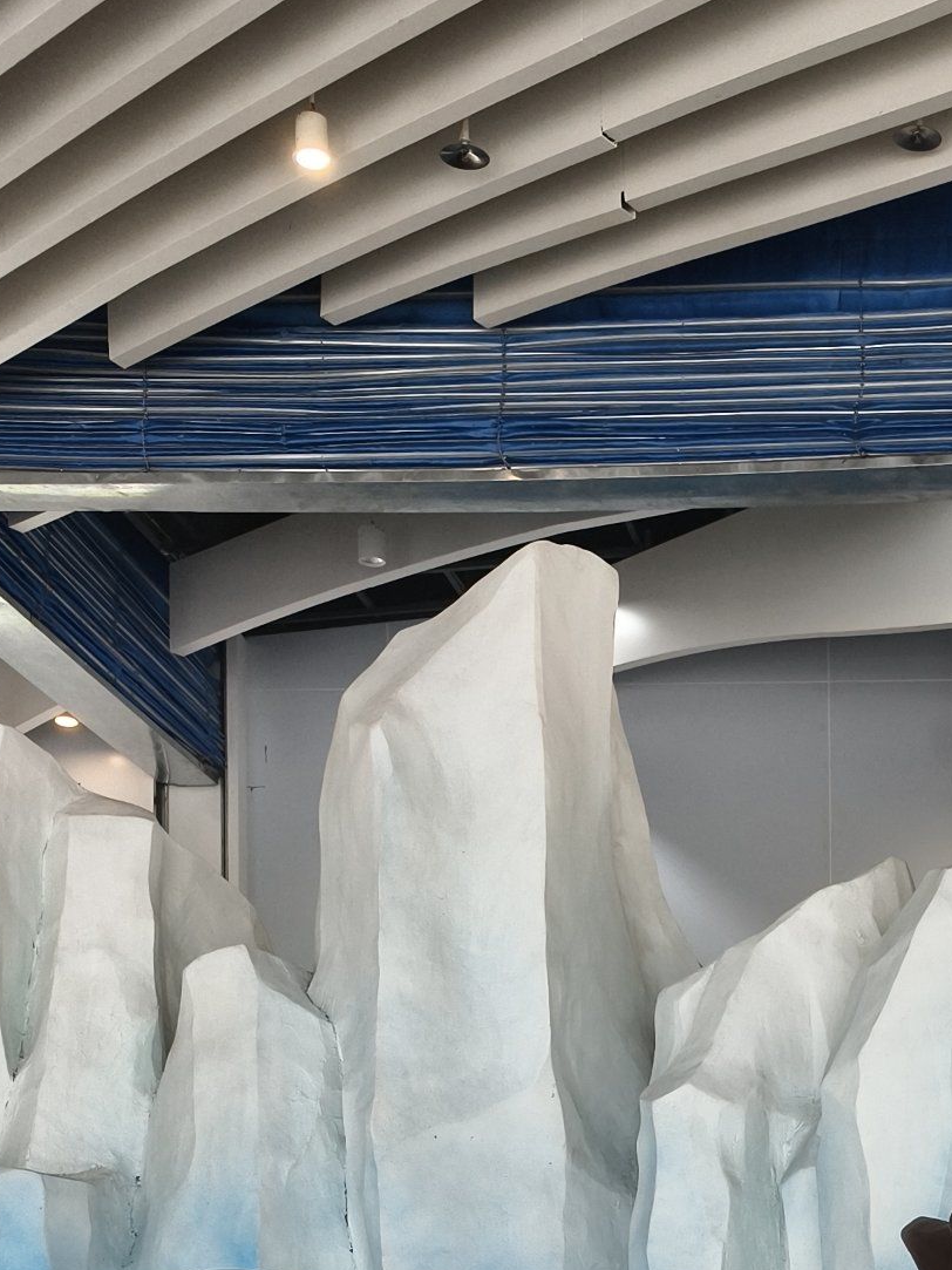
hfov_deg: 23.9
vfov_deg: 30.4
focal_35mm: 58
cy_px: 1327
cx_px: 995
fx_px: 2127
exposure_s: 1/100
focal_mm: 5.6
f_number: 1.57
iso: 120
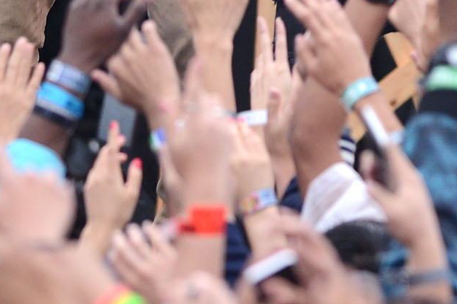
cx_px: 708
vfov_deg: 1.0
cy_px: -346
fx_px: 18117
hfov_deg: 1.4
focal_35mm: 1428
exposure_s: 1/320
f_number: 4.5
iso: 800
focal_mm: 300
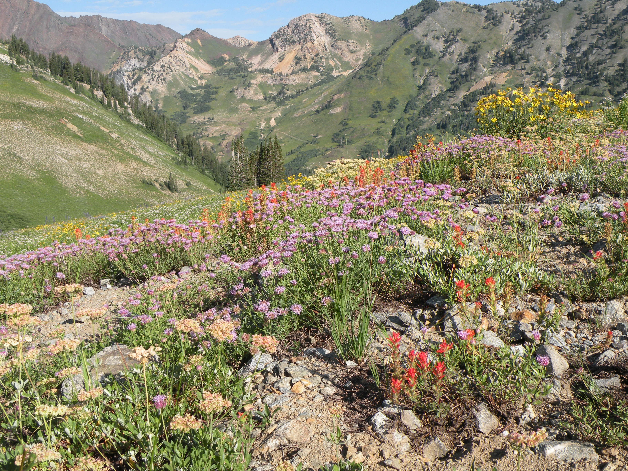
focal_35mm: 42
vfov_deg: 34.3
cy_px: 236
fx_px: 762
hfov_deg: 44.8
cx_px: 314
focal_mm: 7.4
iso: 64
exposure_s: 1/258
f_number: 5.6
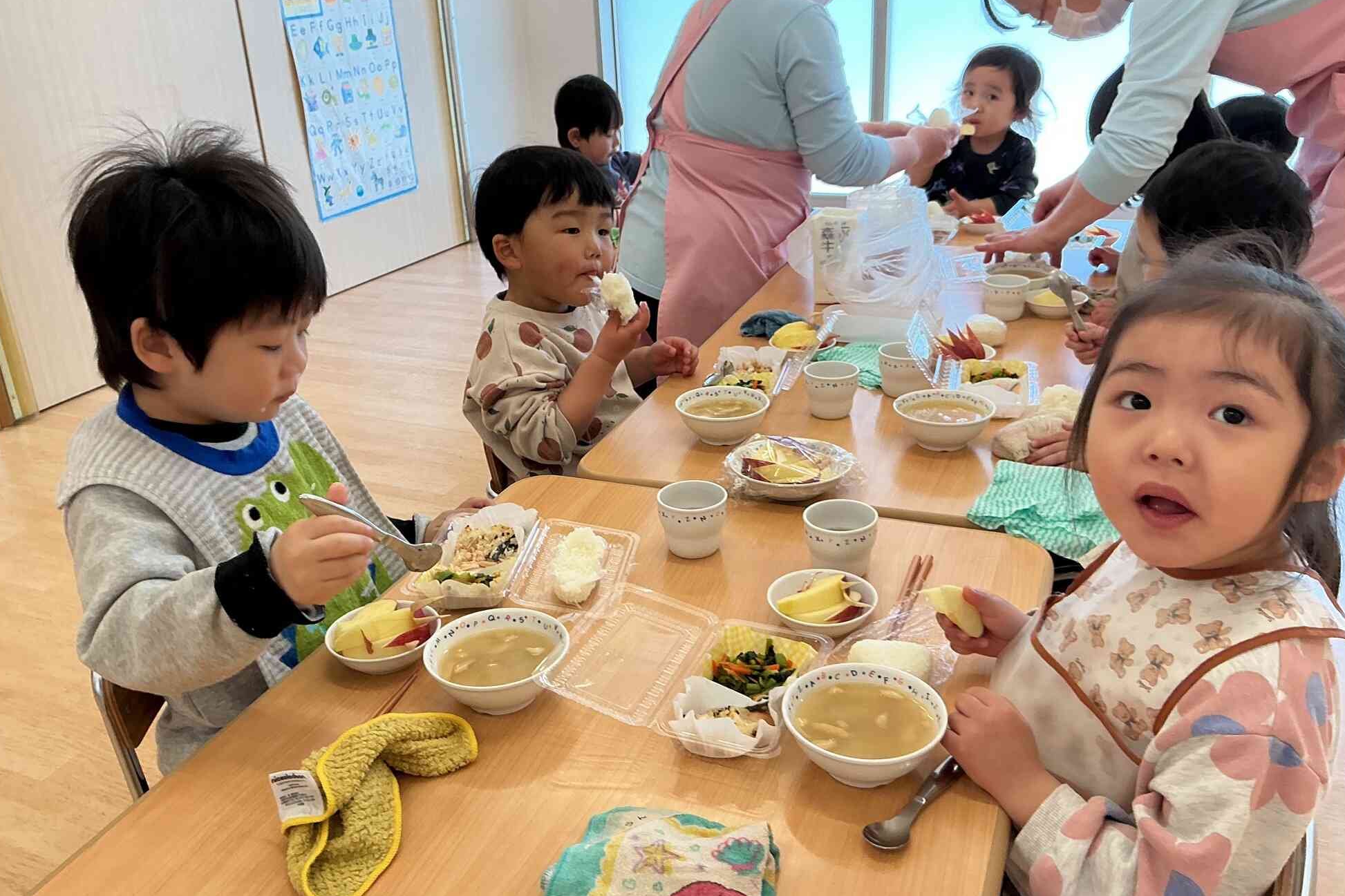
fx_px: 1158
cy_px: 470
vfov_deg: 42.3
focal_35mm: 31
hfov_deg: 60.3
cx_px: 664
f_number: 1.8
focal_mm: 3
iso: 32
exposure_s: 1/120
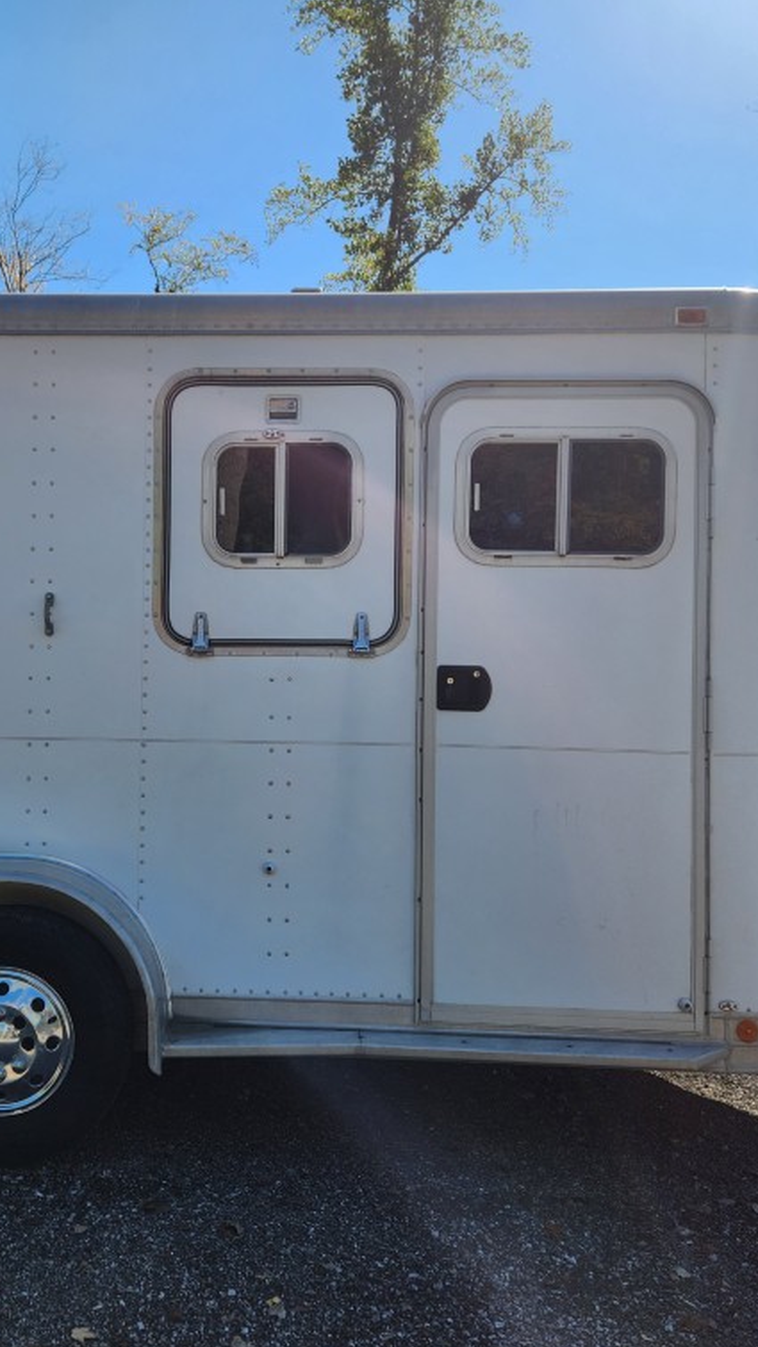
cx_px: 200
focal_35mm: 34
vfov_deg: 58.0
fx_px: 1214
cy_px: 683
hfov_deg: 34.0
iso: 20
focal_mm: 5.4
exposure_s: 1/1114
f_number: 1.8
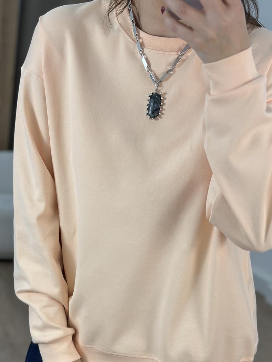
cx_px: 157
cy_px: 241
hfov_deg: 20.2
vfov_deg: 26.5
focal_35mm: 73
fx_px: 765
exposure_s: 1/325
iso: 80
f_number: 1.78
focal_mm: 6.86
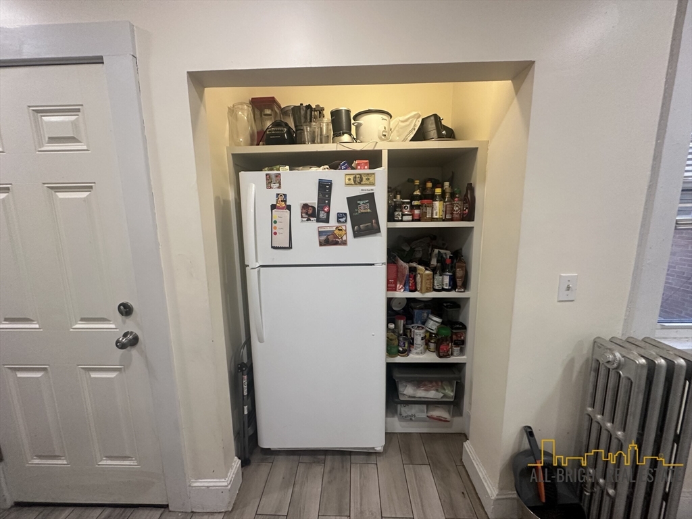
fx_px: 280
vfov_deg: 85.7
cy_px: 260
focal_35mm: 14
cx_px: 346
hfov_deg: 102.1
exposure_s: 1/120
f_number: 2.2
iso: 320
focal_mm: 2.22
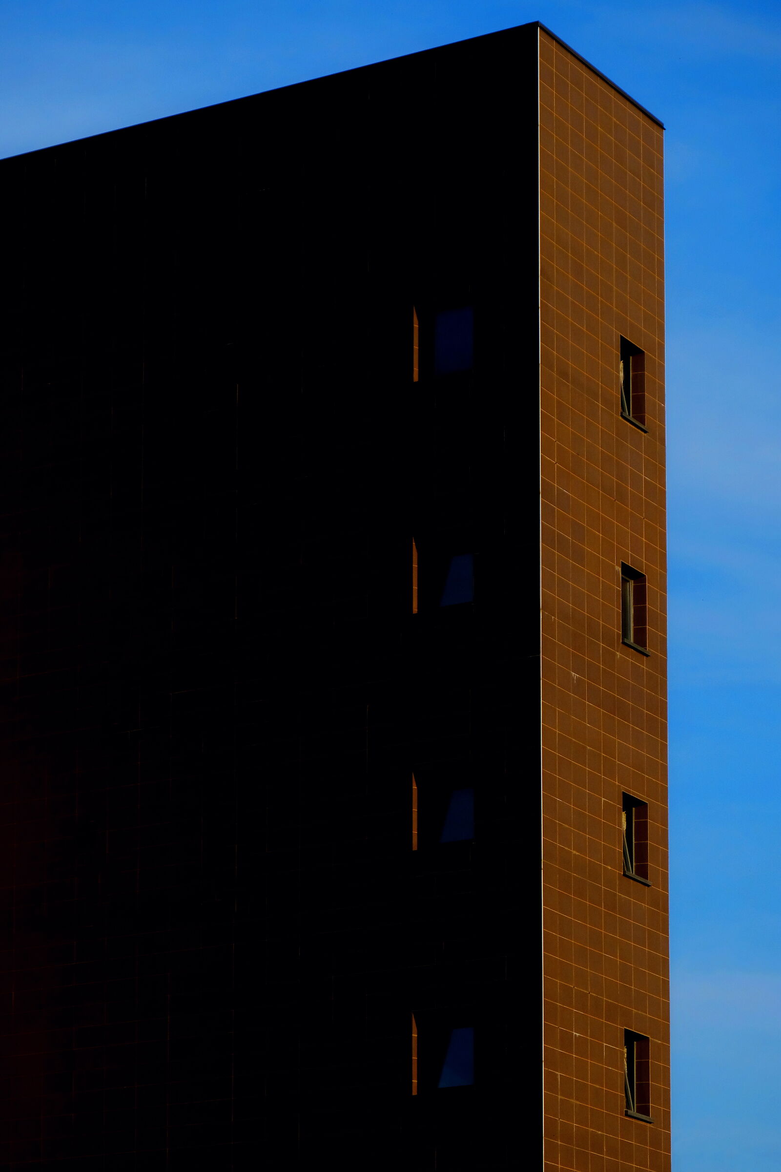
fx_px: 5076
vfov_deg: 13.2
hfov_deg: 8.8
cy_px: 586
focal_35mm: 156
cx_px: 390
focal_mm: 104.2
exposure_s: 1/2000
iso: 400
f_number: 8
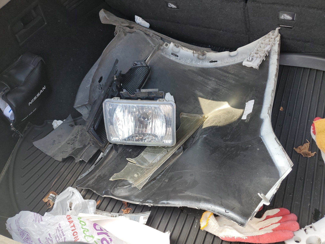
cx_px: 162
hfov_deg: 67.3
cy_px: 122
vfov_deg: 53.1
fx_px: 244
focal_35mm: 26
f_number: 1.5
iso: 50
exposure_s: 1/128
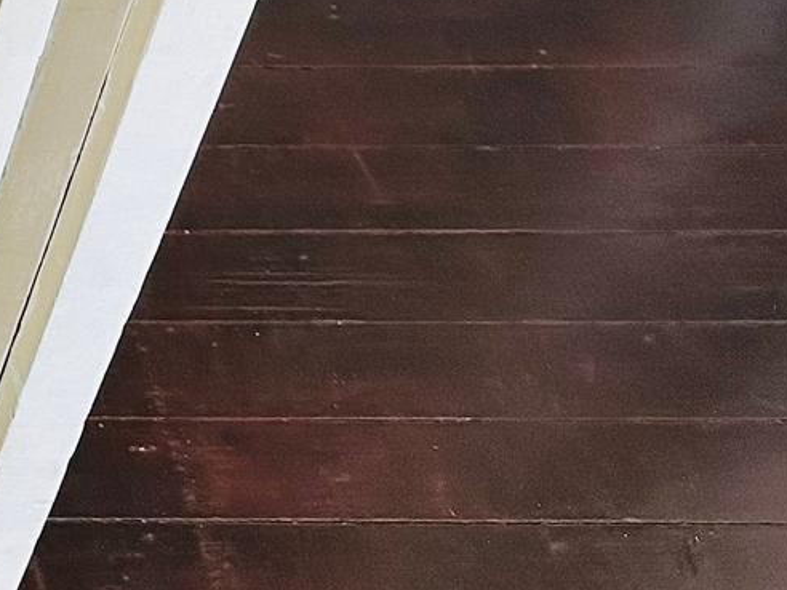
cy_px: -496
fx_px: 2274
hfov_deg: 15.9
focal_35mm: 100
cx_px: -739
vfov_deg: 13.2
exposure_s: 1/60
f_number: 1.78
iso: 160
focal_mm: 6.86
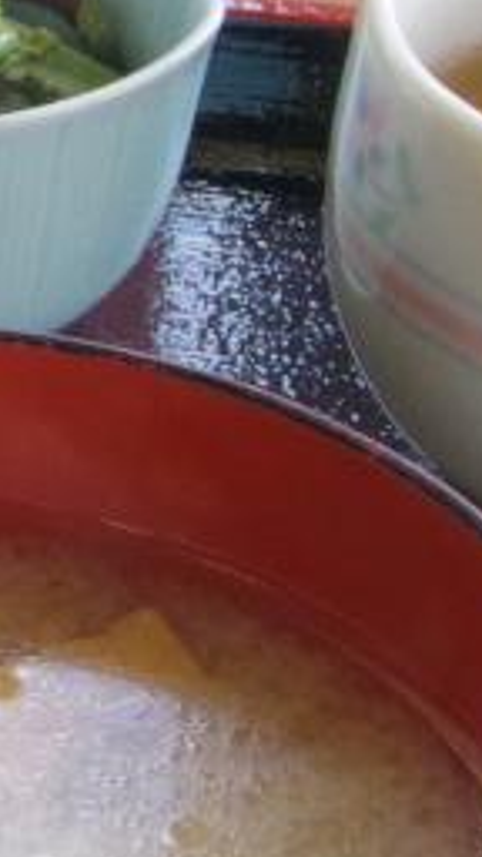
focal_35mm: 176
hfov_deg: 6.6
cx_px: -542
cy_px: -17
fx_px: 3999
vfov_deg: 12.1
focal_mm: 28
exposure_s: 1/30
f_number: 22
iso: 2200
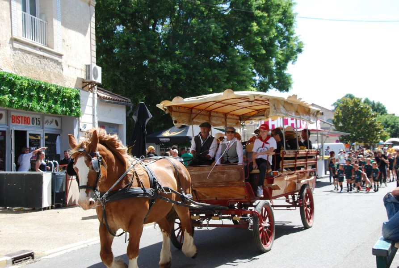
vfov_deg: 28.2
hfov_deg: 41.0
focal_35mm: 48
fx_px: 533
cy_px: 134
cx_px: 200
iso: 400
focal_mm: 32
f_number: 9
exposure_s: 1/320
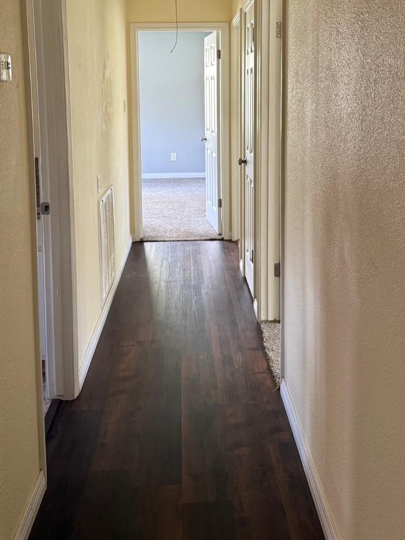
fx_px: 593
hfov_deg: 37.7
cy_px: 163
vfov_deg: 47.8
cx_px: 202
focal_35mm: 38
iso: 320
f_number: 1.78
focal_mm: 6.76
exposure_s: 1/60
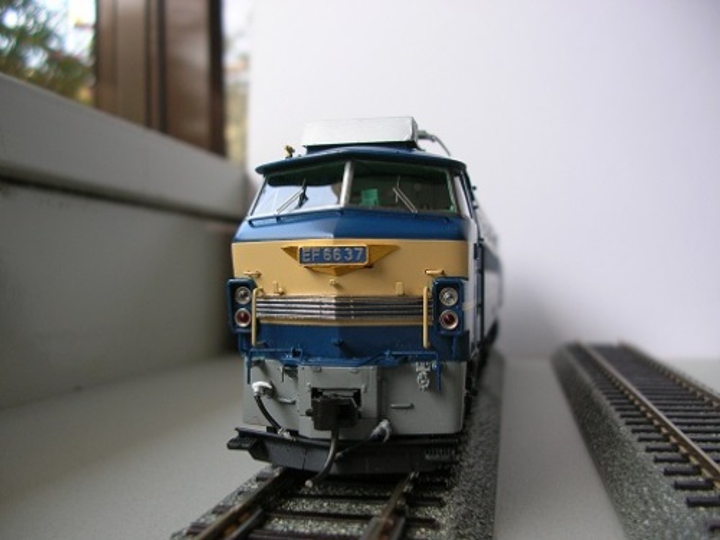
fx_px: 728
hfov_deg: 52.6
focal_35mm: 35
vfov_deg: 40.7
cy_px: 270
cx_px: 360
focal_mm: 5.8
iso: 50
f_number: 2.8
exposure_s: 1/97.2
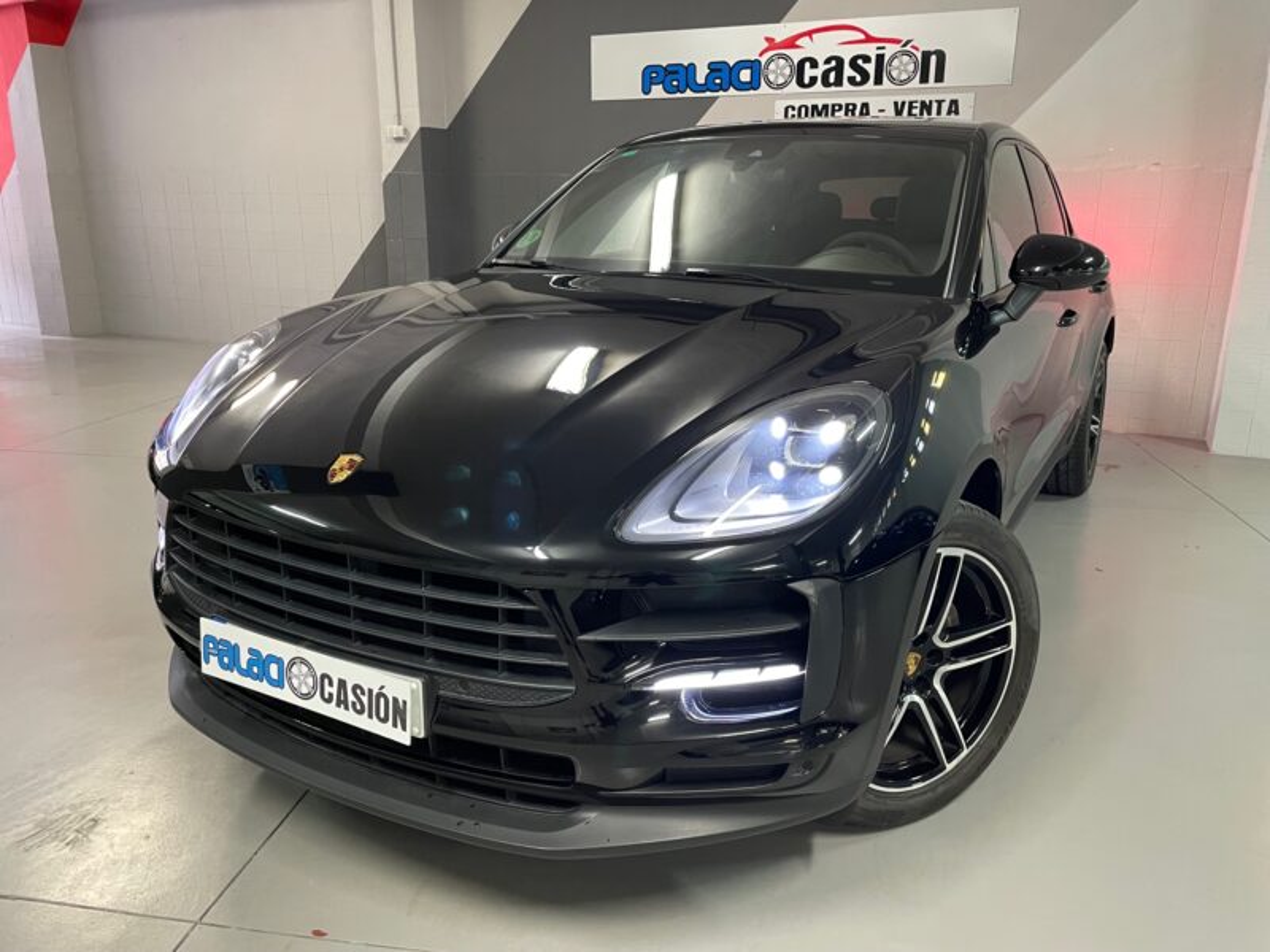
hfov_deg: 67.3
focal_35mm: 26
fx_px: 954
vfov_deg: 53.1
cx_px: 635
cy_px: 476
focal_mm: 4.2
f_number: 1.6
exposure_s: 1/33
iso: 500
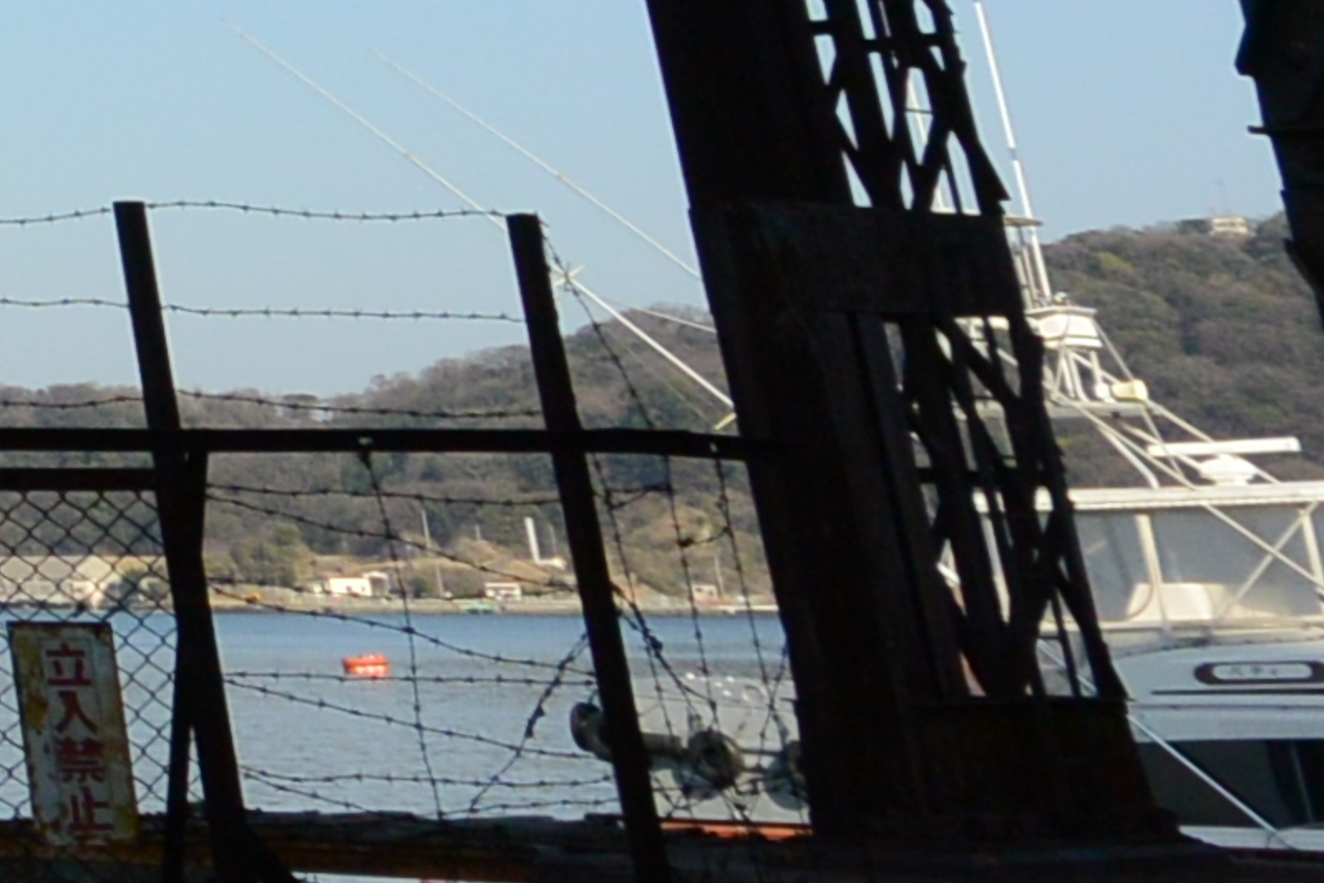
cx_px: -2006
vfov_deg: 11.7
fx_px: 3825
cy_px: -944
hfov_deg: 13.4
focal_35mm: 104
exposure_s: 1/800
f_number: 5.6
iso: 160
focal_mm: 6.7
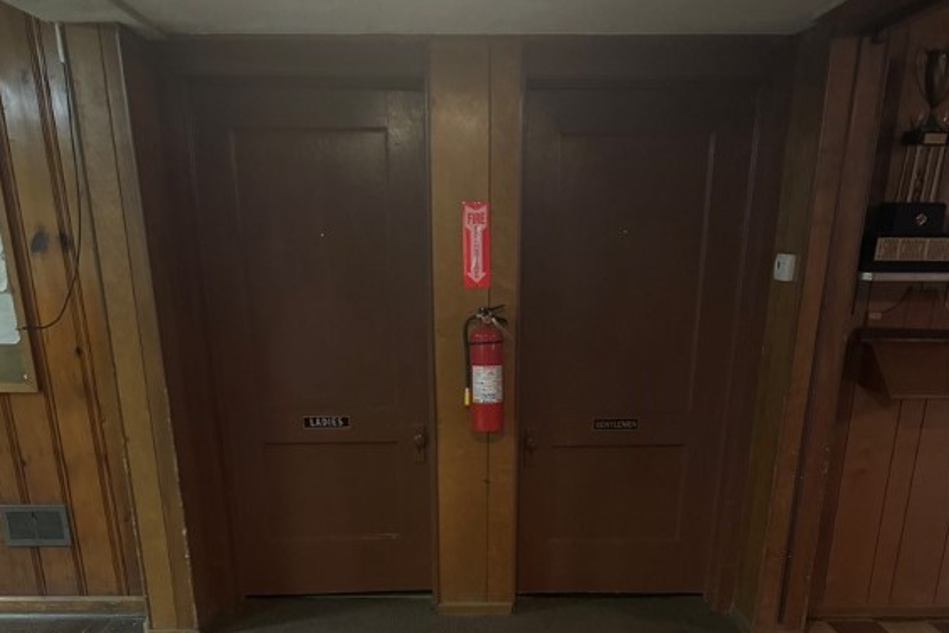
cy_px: 603
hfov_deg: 55.8
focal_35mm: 34
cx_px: 468
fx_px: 896
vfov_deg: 35.8
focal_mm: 6.76
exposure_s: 1/30
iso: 1250
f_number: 1.78
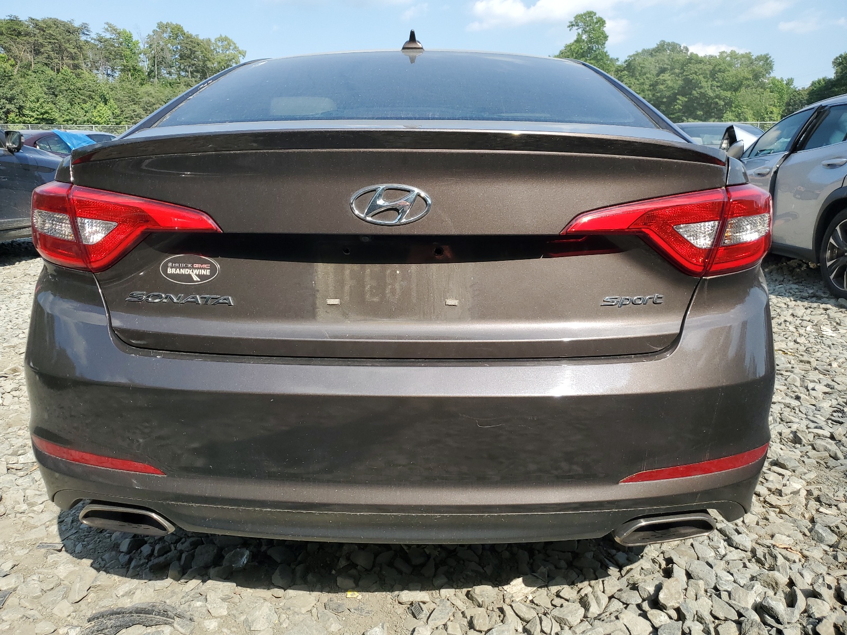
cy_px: 318
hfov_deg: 67.3
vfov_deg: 53.1
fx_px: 636
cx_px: 424
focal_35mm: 26
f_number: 1.5
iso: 50
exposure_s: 1/2000
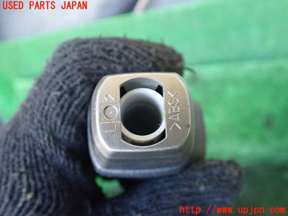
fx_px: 250
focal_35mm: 30
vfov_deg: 46.8
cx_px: 144
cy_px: 108
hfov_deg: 60.0
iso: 800
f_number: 2.3
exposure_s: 1/80
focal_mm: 5.4
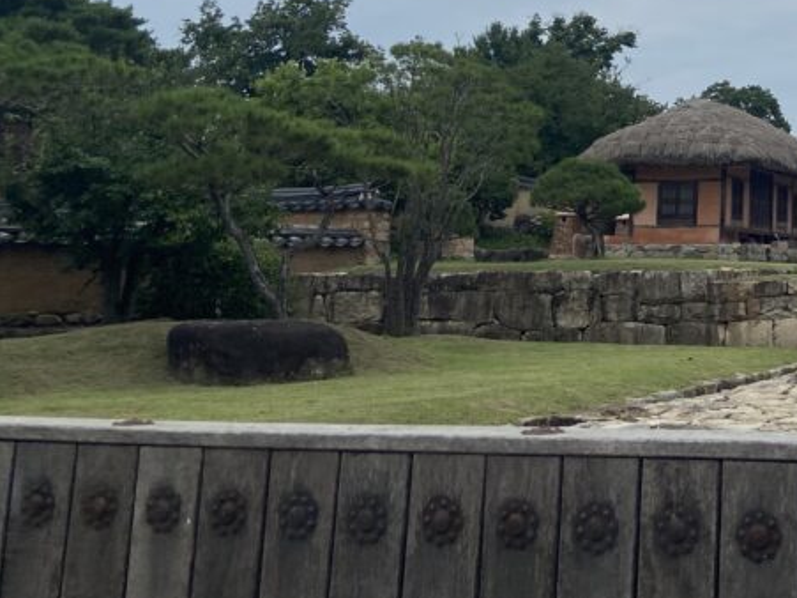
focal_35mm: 59
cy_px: -27
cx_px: 873
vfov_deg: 23.6
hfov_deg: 29.5
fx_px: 1358
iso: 32
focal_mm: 4.25
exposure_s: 1/5025
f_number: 1.8
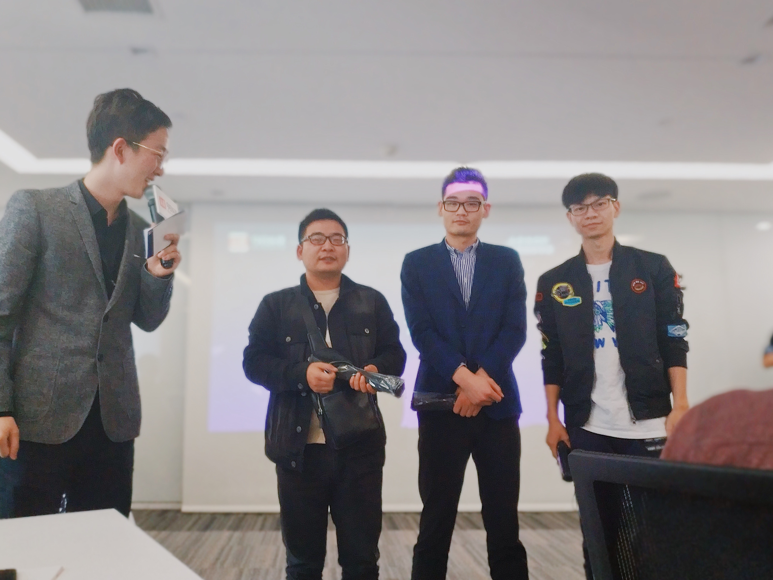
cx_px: 386
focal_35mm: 32
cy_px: 290
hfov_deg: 56.8
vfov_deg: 44.2
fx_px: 715
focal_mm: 4.5
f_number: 2
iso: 321
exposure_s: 1/25
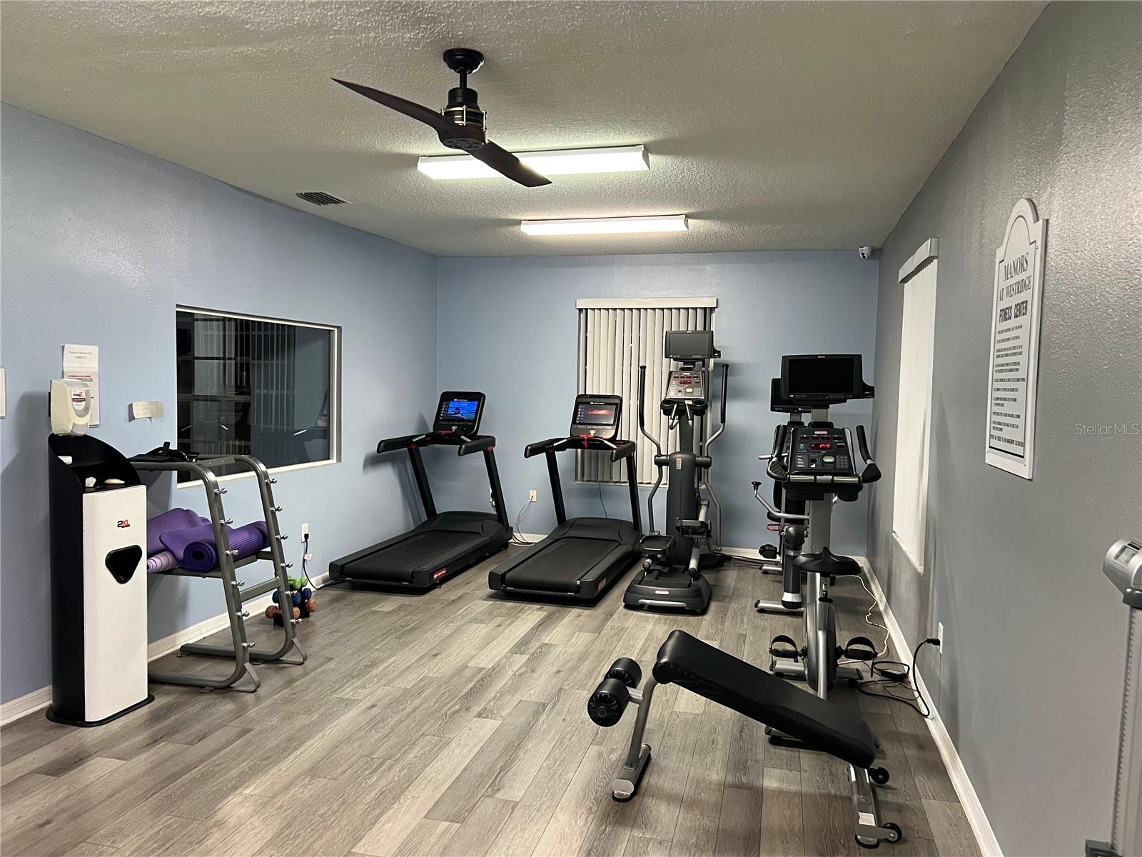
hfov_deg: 67.3
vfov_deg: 53.1
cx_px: 571
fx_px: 858
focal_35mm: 26
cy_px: 428
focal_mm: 5.7
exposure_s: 1/60
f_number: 1.5
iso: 250
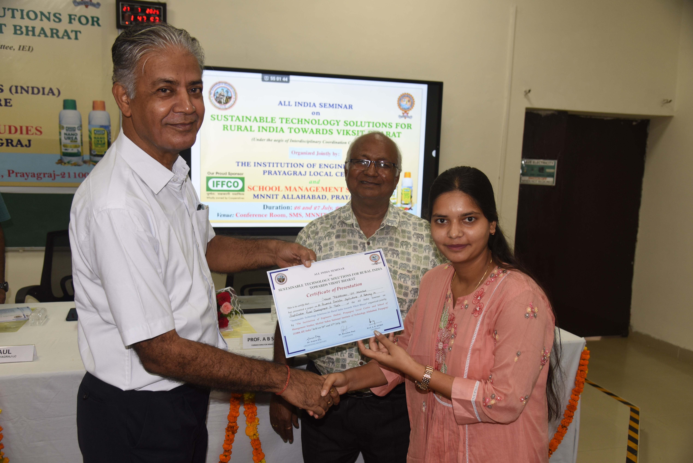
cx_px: 346
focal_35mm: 31
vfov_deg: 42.4
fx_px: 597
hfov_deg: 60.3
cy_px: 232
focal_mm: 31
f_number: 4.5
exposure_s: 1/80
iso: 560
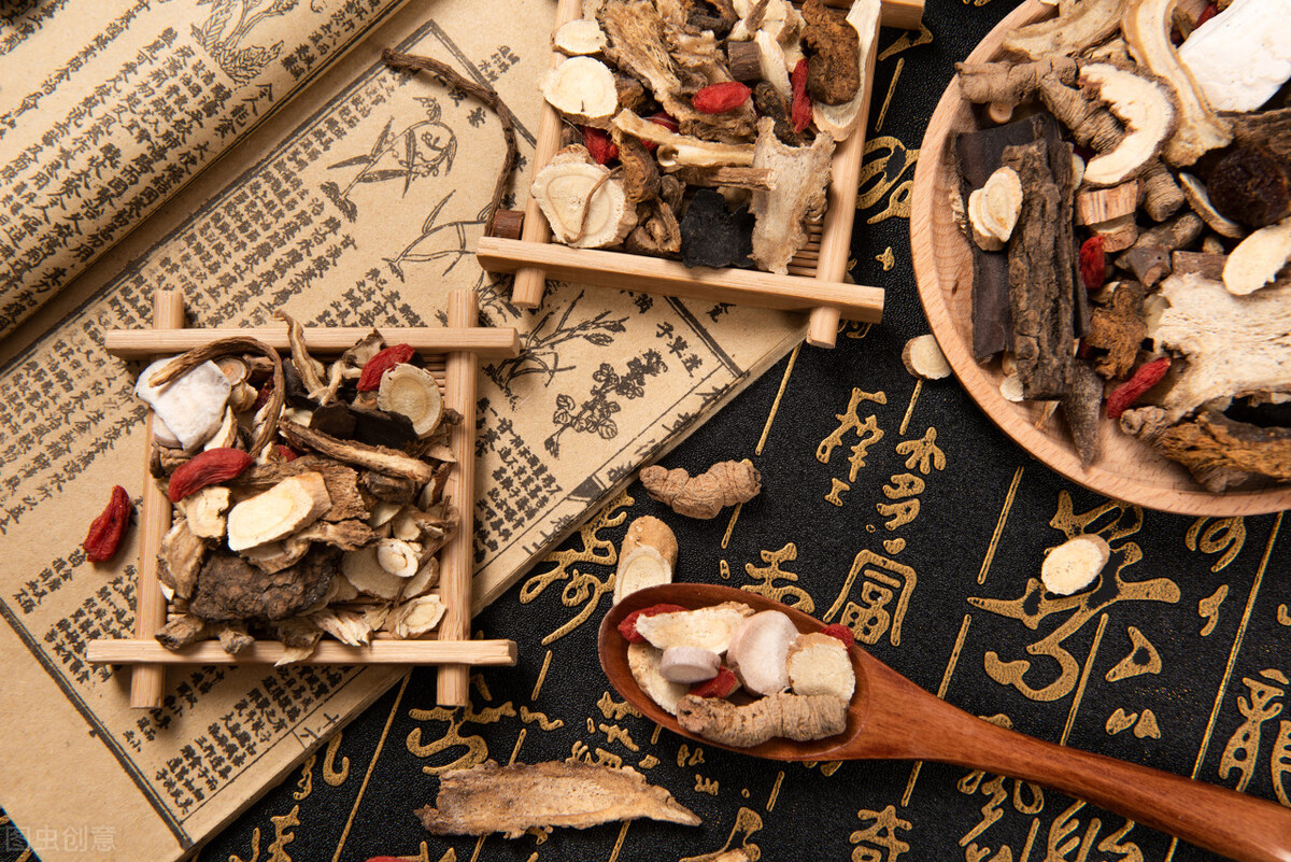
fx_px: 1722
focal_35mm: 48
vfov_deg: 28.1
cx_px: 646
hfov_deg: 41.1
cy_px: 431
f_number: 10
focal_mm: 48
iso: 64
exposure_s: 1/125
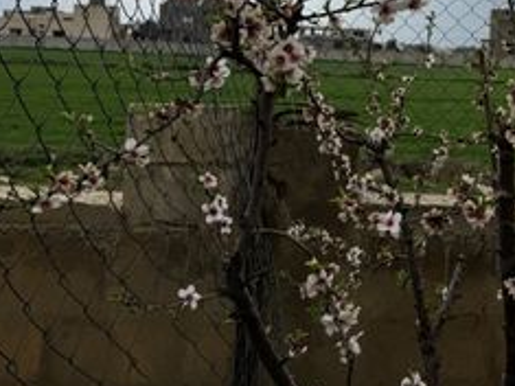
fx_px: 729
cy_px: 68
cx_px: 414
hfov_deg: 37.5
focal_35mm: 49
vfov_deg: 28.9
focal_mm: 6.76
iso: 80
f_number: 1.78
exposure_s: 1/4975
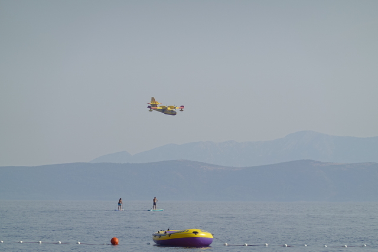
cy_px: 126
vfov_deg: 6.9
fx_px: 2100
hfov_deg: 10.3
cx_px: 189
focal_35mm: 200
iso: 100
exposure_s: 1/640
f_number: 5.6
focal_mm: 72
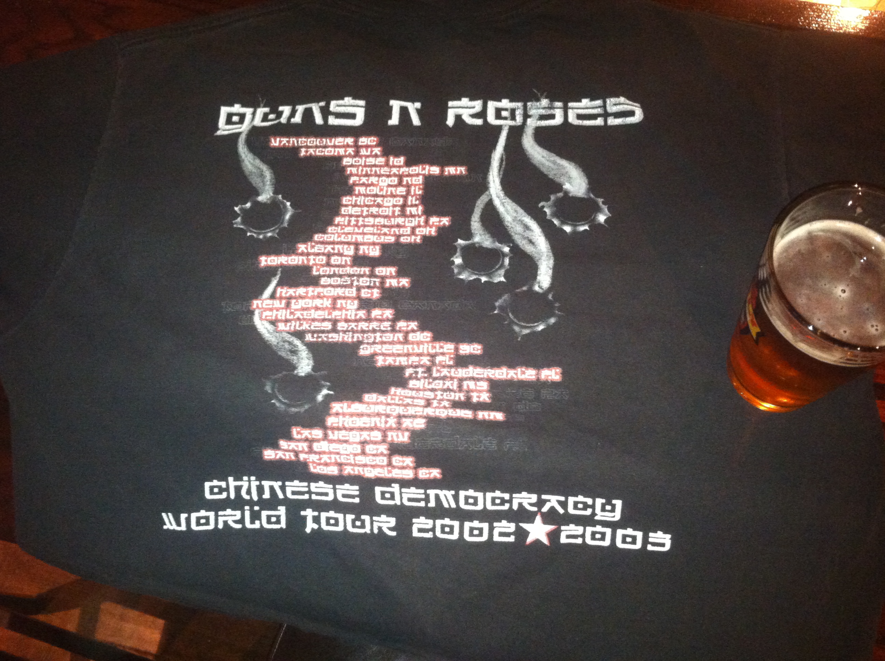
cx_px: 442
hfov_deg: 52.7
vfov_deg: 40.6
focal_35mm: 35
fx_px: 893
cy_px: 330
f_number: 2.8
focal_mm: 3.85
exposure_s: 1/15
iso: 500
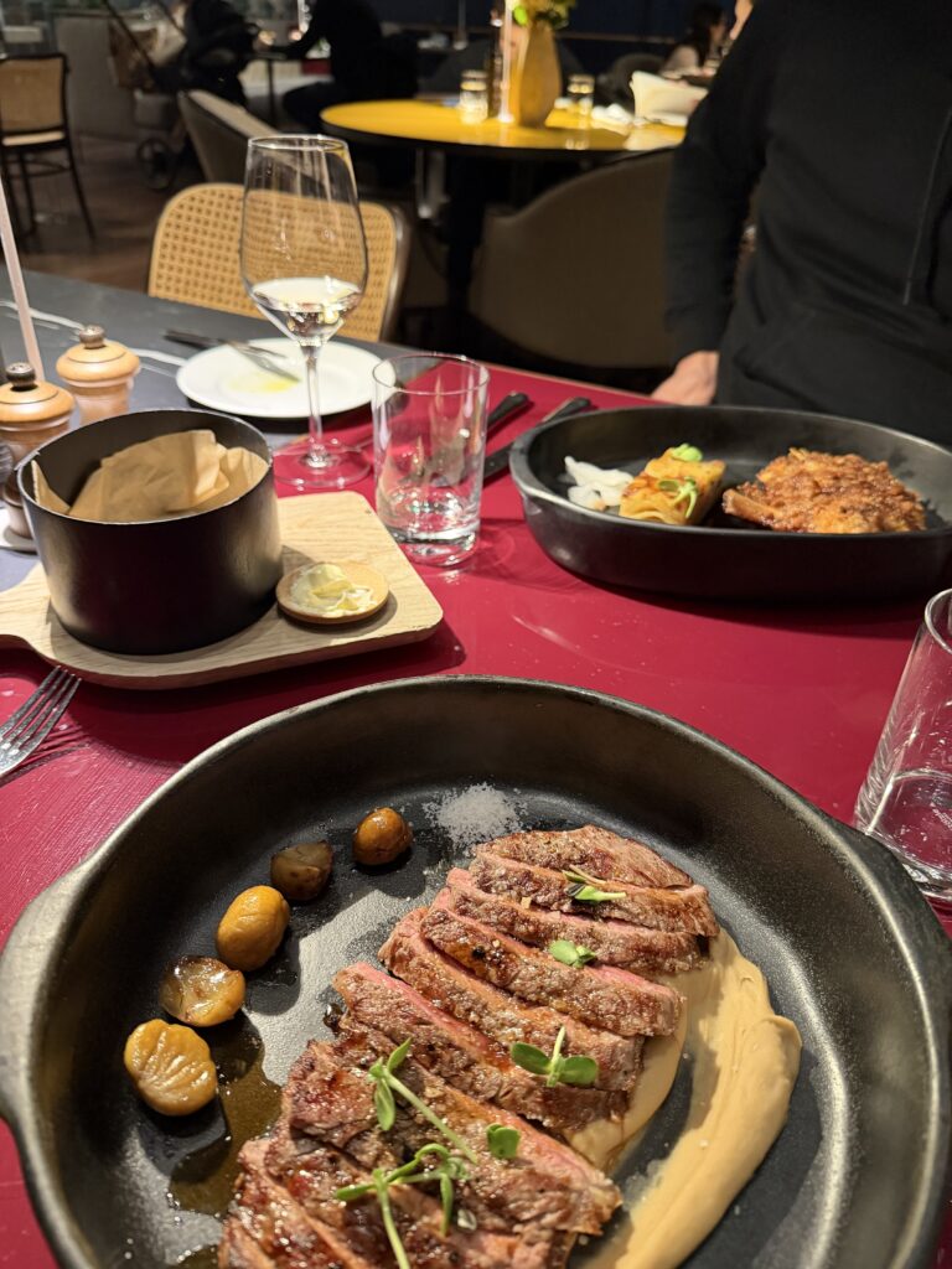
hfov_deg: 56.8
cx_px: 476
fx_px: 880
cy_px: 634
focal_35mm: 24
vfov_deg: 71.6
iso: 800
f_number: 1.78
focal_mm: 6.76
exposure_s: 1/49
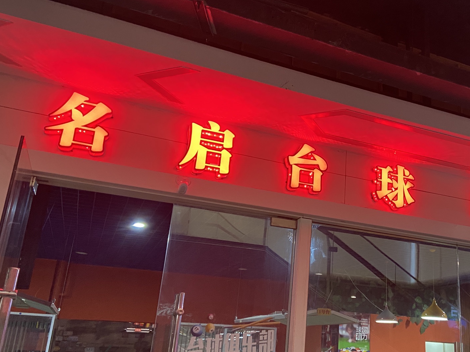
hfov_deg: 49.1
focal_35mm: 37
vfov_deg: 38.6
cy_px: 196
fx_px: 502
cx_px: 322
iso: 640
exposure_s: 1/40
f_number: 1.8
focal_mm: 4.25
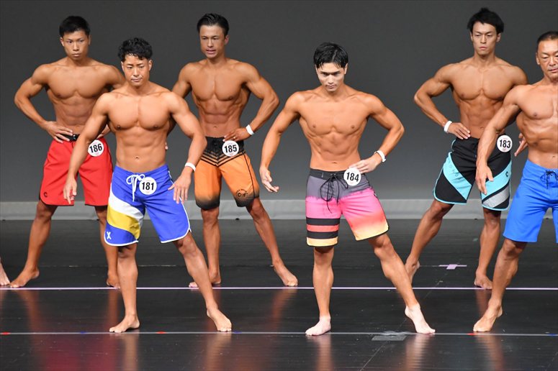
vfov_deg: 4.4
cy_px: 186
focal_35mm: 315
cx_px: 279
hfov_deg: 6.5
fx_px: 4880
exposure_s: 1/400
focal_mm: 210
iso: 5000
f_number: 5.6
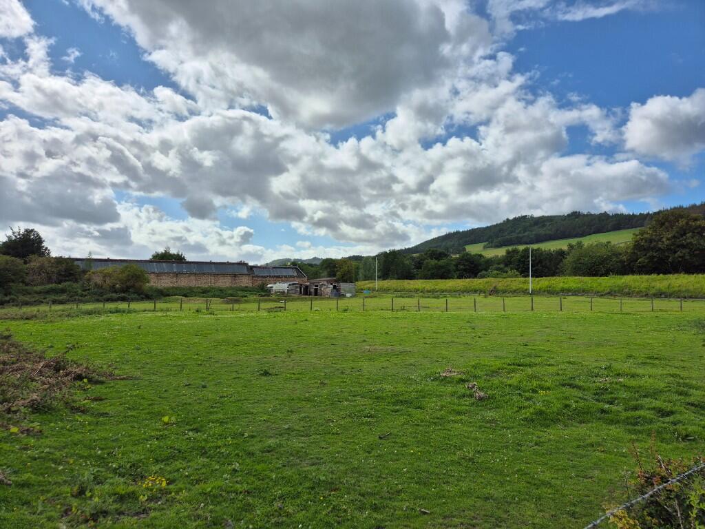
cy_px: 264
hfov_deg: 73.9
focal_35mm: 23
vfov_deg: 58.9
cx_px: 352
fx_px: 468
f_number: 1.8
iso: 25
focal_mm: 5.4
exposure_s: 1/3784
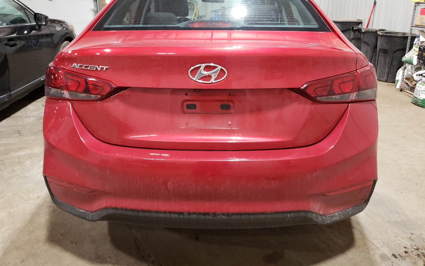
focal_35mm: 28
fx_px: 324
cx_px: 211
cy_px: 106
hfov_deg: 66.5
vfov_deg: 44.3
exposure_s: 1/40
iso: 321
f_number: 1.5
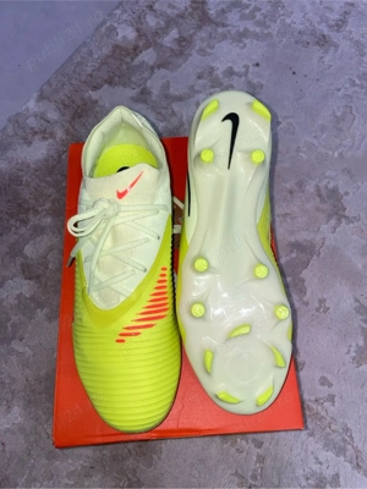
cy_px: 244
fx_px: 368
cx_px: 184
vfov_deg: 67.3
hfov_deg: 53.1
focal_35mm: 26
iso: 32
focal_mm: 4.2
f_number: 1.6
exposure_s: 1/56
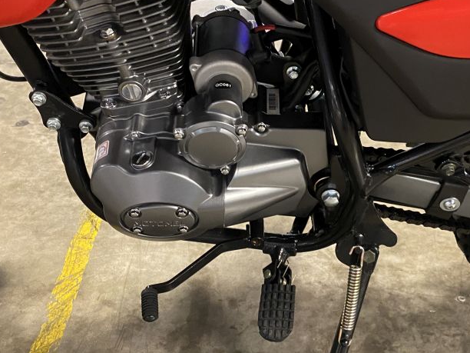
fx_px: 611
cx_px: 272
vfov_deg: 32.2
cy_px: 162
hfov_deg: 42.0
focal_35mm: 45
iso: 500
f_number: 1.8
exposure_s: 1/25
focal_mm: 4.25
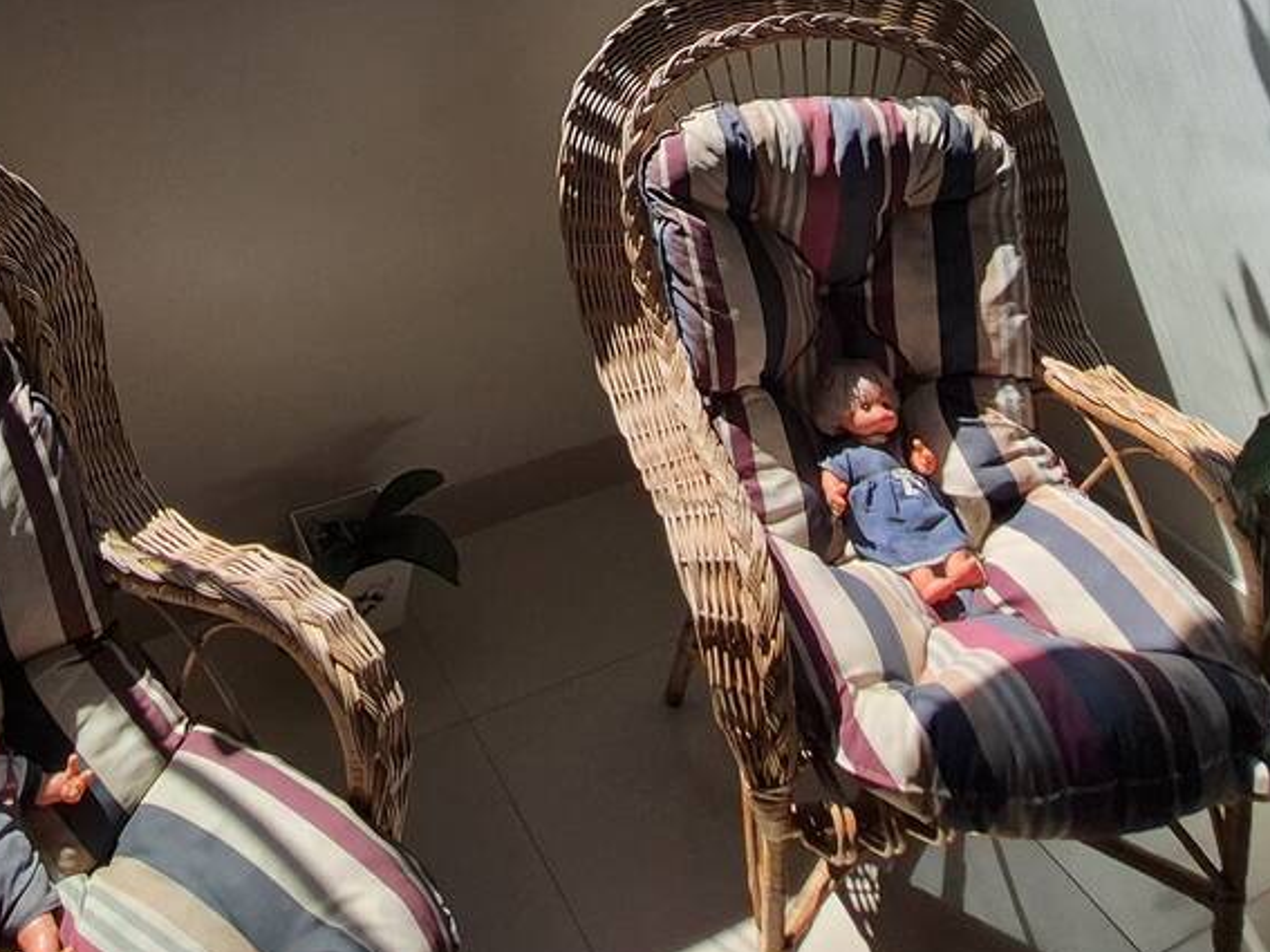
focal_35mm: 33
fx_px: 1210
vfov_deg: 34.8
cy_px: -172
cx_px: 365
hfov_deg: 53.6
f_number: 2.2
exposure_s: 1/1900
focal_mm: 1.74
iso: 50
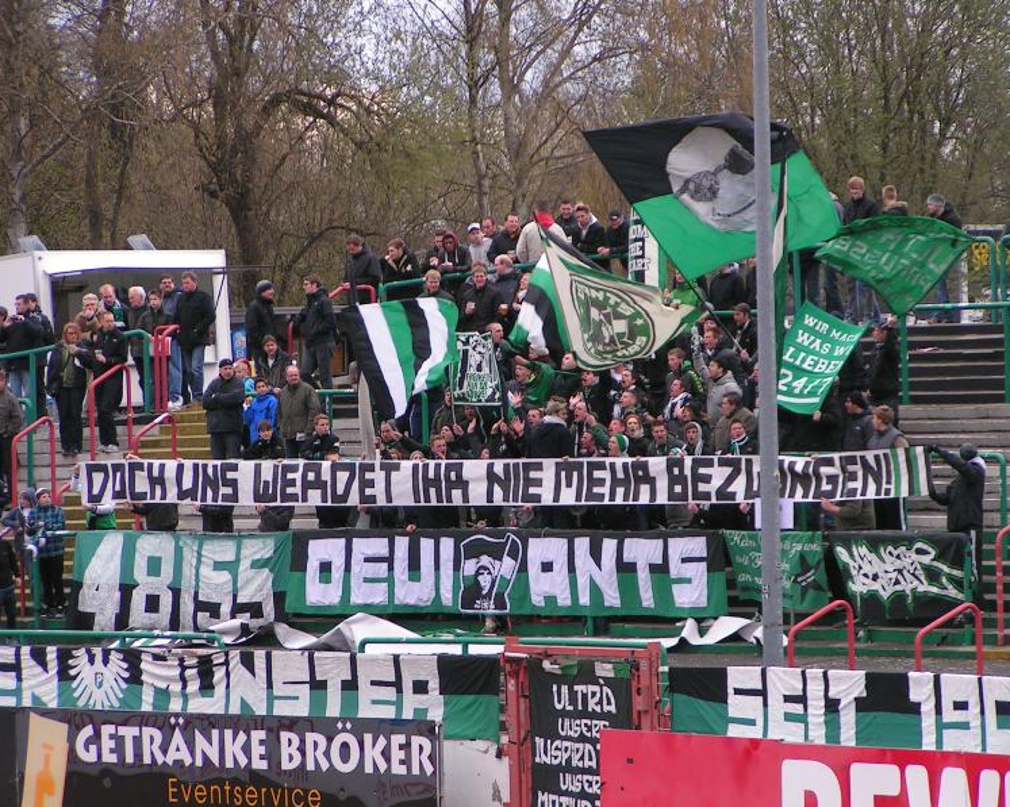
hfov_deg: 9.4
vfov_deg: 7.5
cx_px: 516
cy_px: 404
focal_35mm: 206
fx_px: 6155
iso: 50
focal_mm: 30.1
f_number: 3.5
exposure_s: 1/200
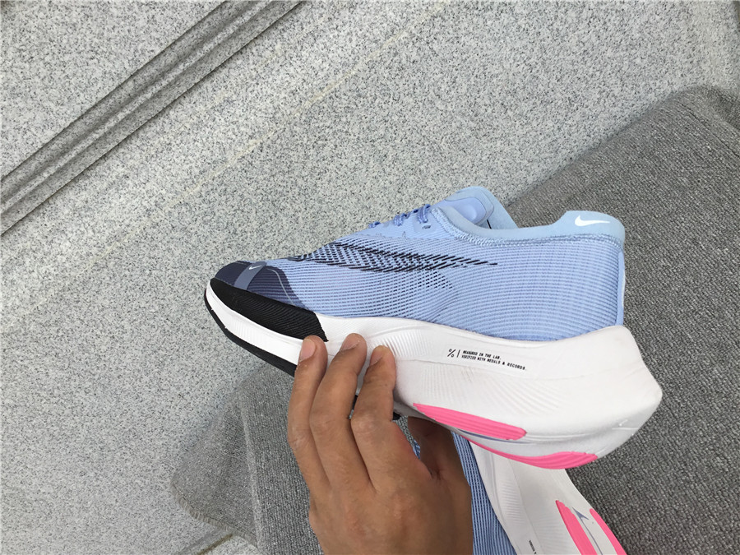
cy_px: 278
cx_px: 370
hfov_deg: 58.4
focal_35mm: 31
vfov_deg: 45.4
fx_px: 663
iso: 25
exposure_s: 1/473
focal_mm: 3.3
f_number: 2.4
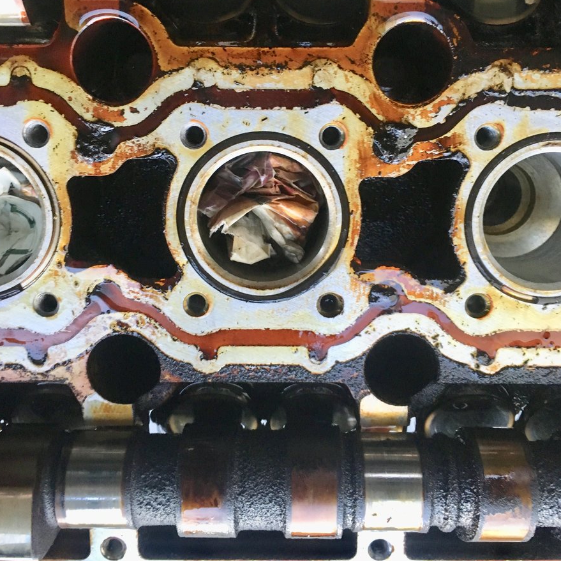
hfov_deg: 47.2
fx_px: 642
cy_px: 221
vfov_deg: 46.9
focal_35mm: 35
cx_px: 281
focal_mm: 4.15
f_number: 2.2
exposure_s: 1/30
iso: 125
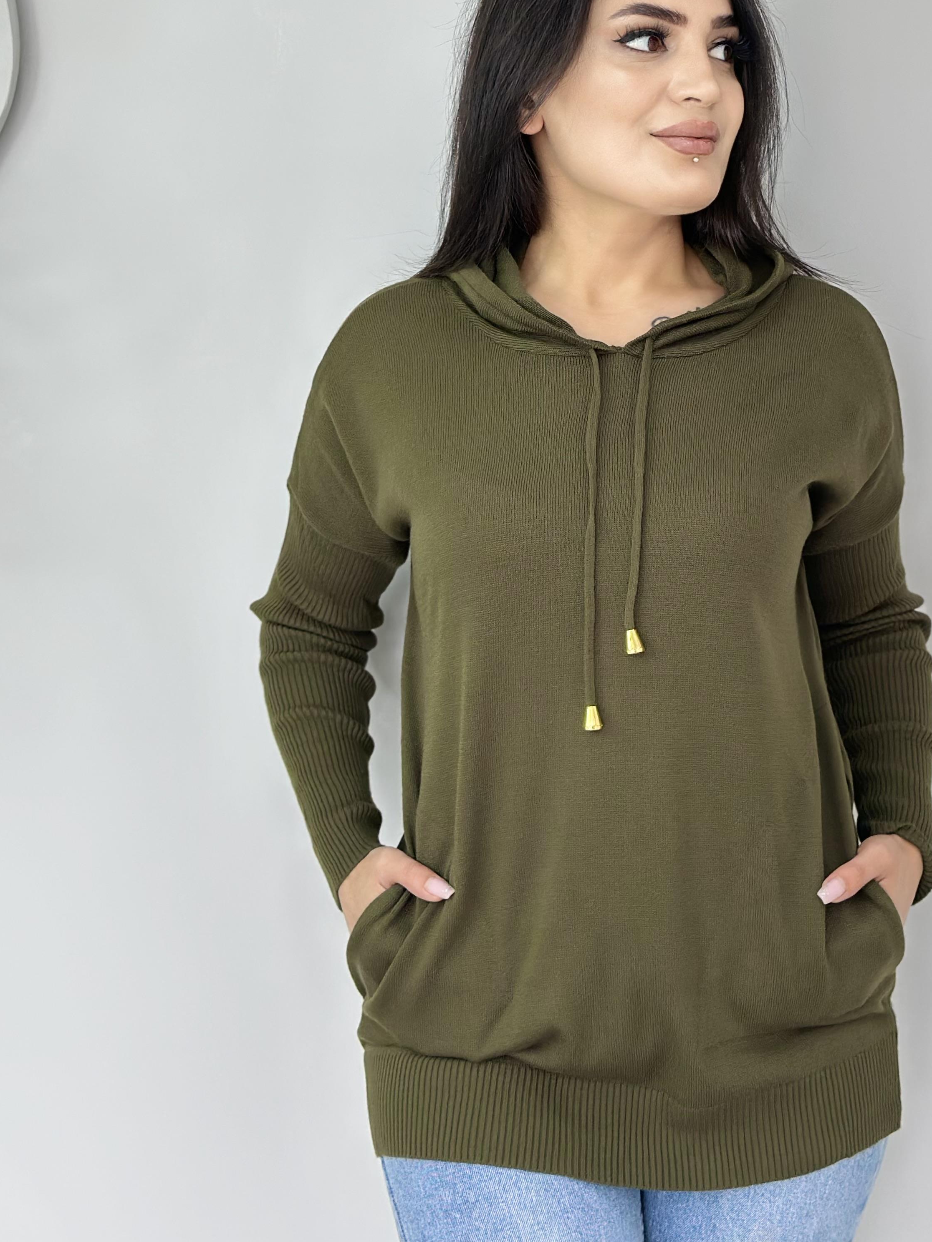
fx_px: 2333
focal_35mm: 65
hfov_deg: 22.5
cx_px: 616
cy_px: 463
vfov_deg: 29.7
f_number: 1.78
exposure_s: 1/96
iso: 125
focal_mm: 6.86
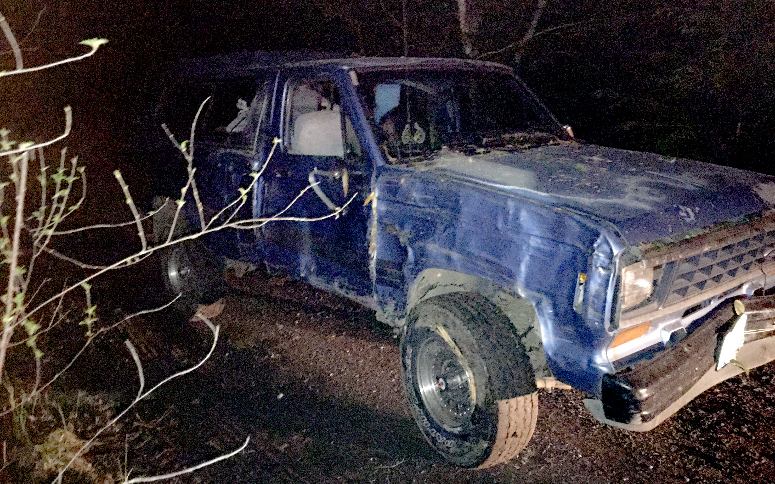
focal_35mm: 31
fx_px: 655
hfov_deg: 61.2
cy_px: 212
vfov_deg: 40.5
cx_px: 390
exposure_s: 1/16
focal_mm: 4.15
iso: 1250
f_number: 2.2
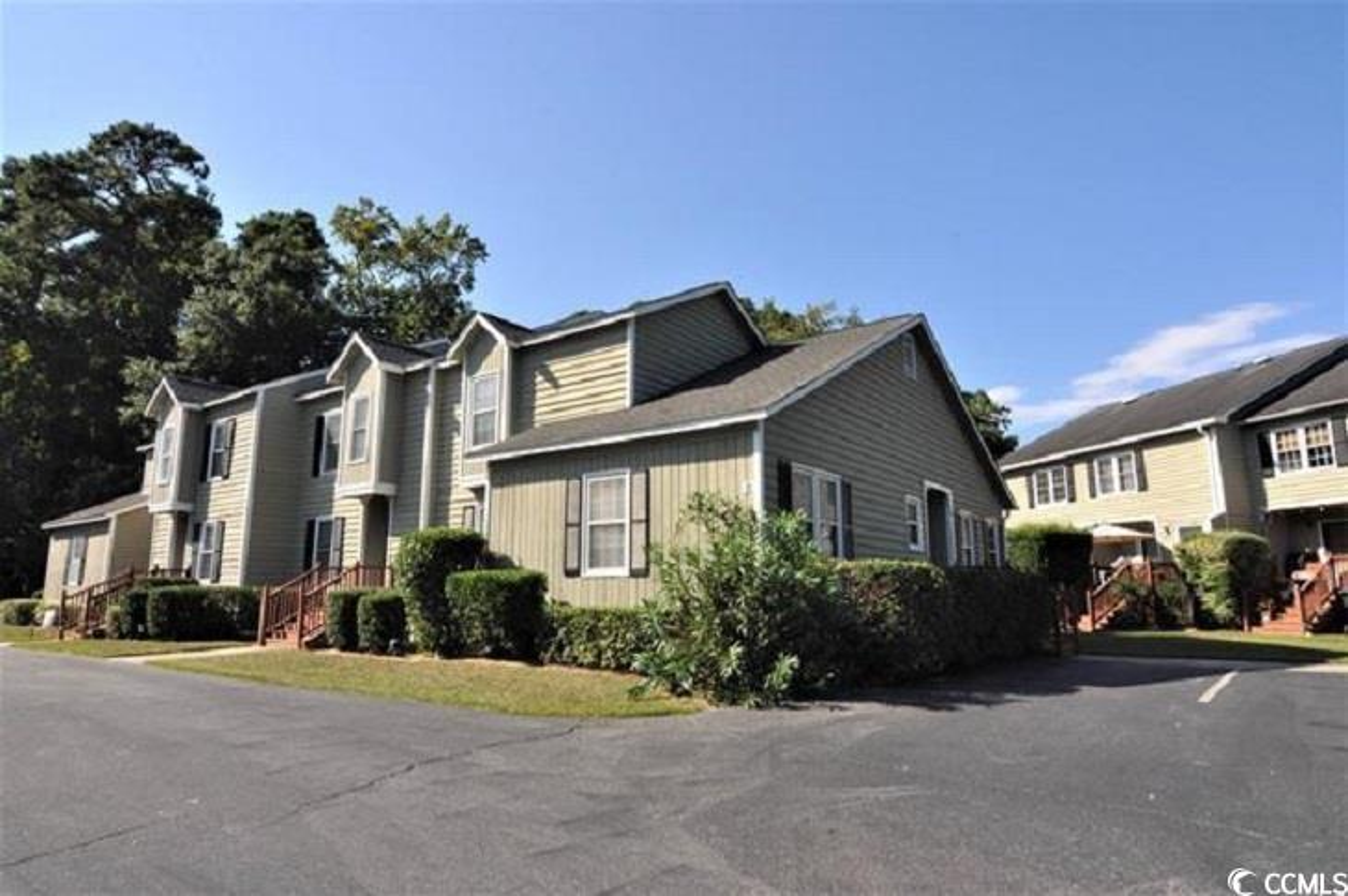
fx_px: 785
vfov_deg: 59.4
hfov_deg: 81.3
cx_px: 674
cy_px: 448
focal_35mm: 21
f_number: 16
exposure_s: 1/200
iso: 400
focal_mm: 14
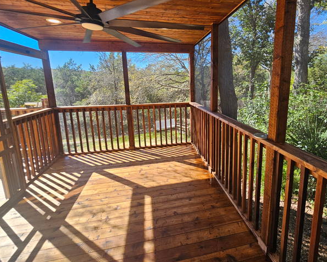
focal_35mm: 17
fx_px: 165
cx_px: 193
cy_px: 117
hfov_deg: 88.7
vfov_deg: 76.7
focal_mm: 2.2
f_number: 2.2
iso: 50
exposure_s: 1/282
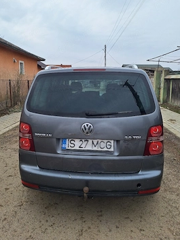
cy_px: 106
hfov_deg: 53.0
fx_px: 180
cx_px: 84
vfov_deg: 67.1
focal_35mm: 26
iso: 40
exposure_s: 1/3333
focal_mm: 5.54
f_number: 1.8
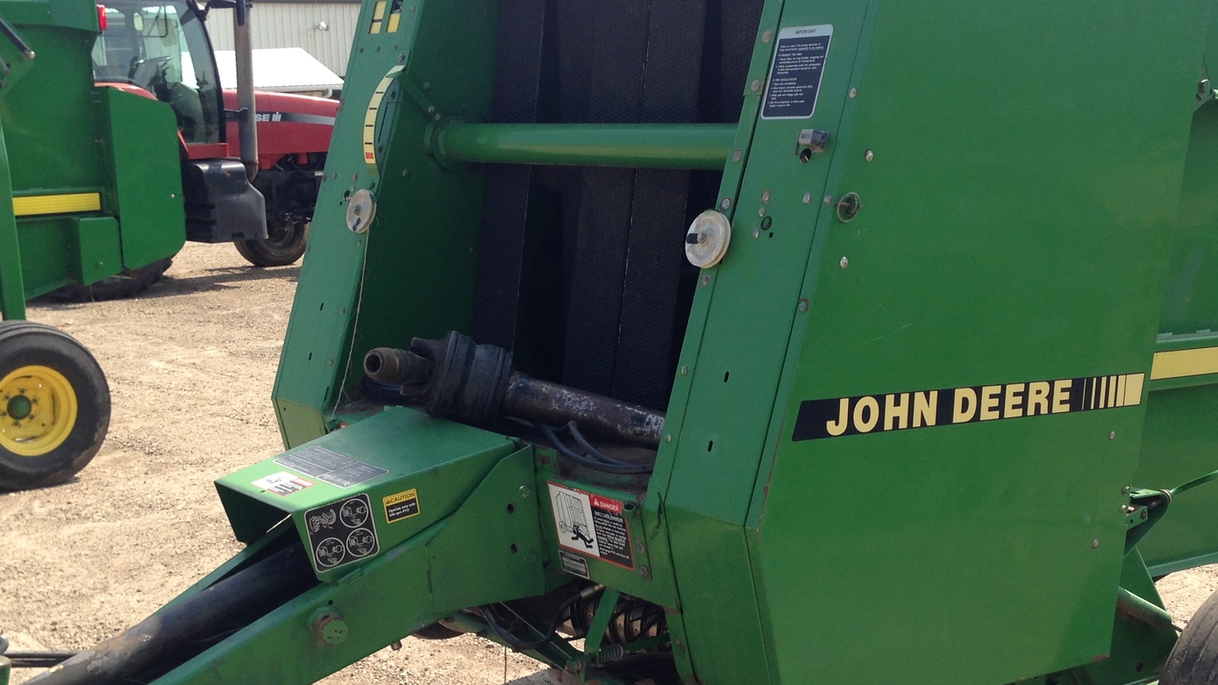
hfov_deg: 39.2
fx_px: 1712
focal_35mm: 53
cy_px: 417
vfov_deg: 22.6
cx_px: 643
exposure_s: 1/753
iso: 50
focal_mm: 4.12
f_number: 2.4
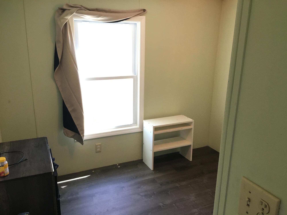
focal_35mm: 29
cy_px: 108
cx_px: 144
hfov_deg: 61.7
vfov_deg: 48.2
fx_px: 240
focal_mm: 4.15
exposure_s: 1/30
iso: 100
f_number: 2.2
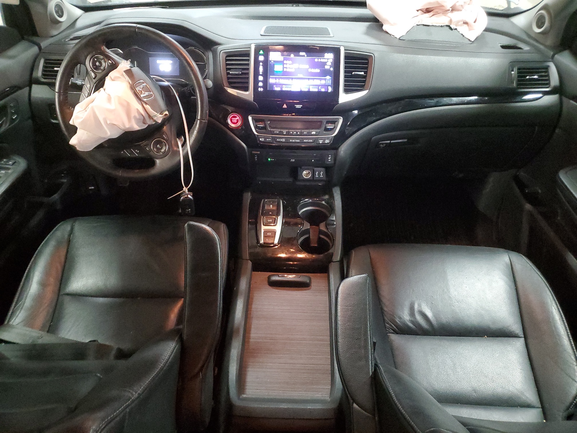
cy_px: 216
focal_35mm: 26
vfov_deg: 53.1
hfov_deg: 67.3
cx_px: 288
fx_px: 433
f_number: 1.5
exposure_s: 1/15
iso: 678
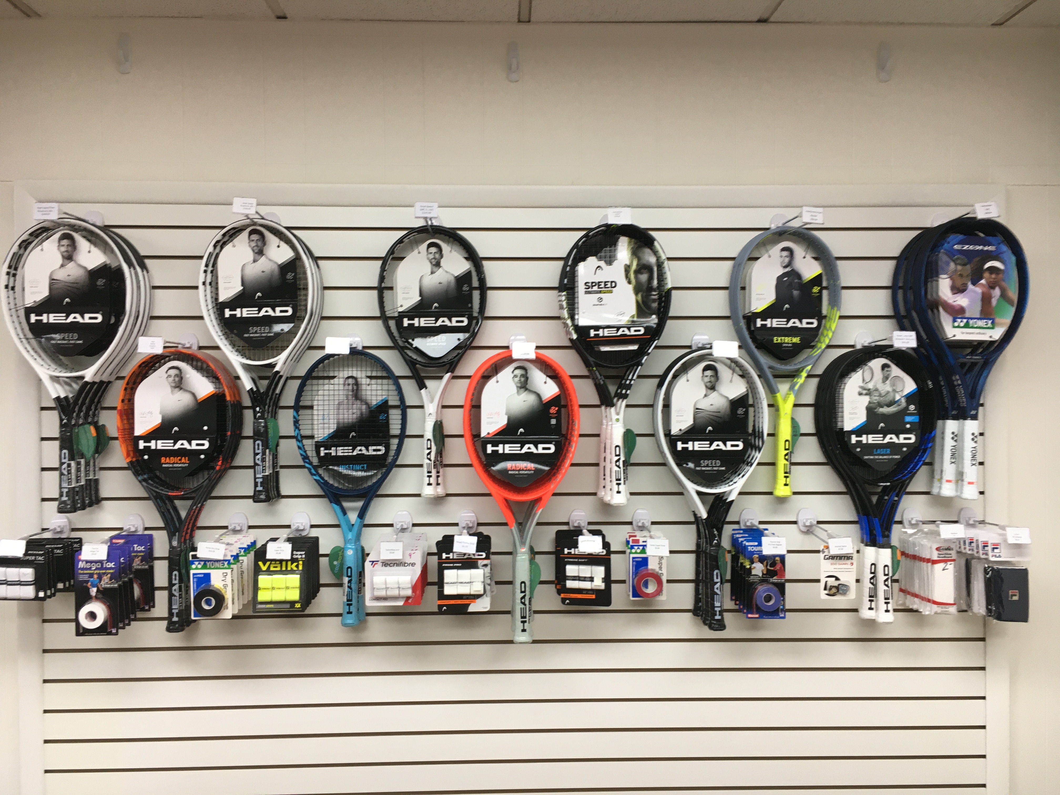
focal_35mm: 29
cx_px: 530
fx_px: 888
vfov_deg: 48.2
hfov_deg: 61.7
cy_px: 398
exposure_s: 1/30
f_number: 2.2
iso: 50
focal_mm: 4.15
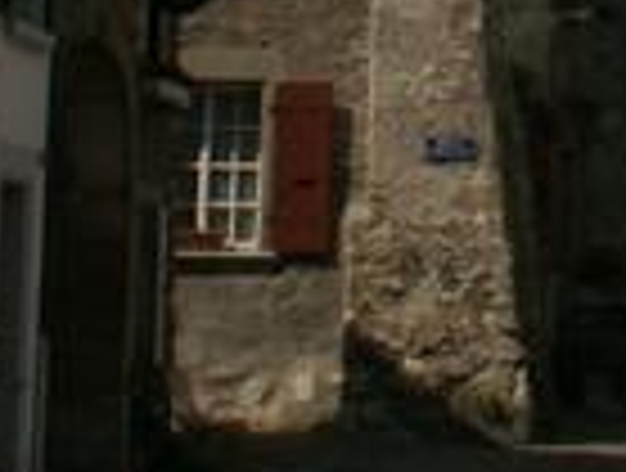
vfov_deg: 7.2
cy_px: -432
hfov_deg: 9.5
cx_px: 910
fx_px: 3662
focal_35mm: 202
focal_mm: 7.23
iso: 50
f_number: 8
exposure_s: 1/250
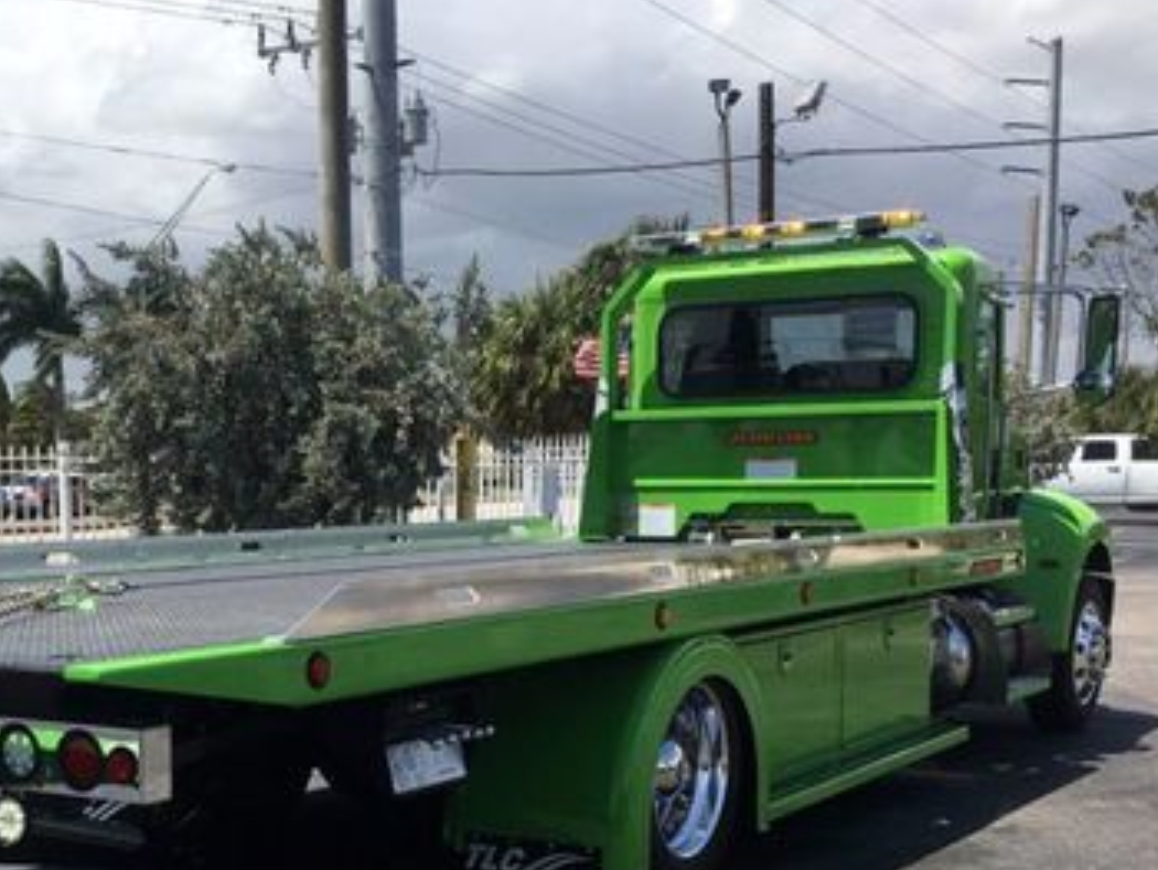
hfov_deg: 35.5
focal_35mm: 53
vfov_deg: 27.1
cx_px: 311
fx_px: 1774
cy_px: 688
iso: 25
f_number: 2.2
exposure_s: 1/1709
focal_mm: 4.15
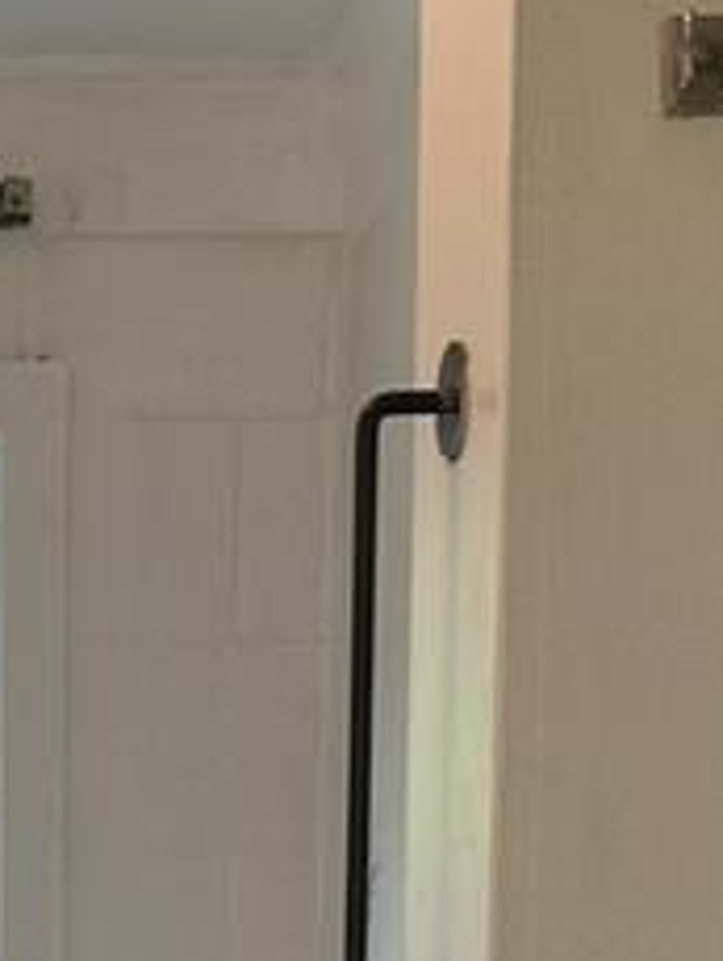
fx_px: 3475
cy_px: 1726
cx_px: -284
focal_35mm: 125
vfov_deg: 14.0
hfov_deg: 11.5
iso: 100
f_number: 1.78
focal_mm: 6.86
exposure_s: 1/120
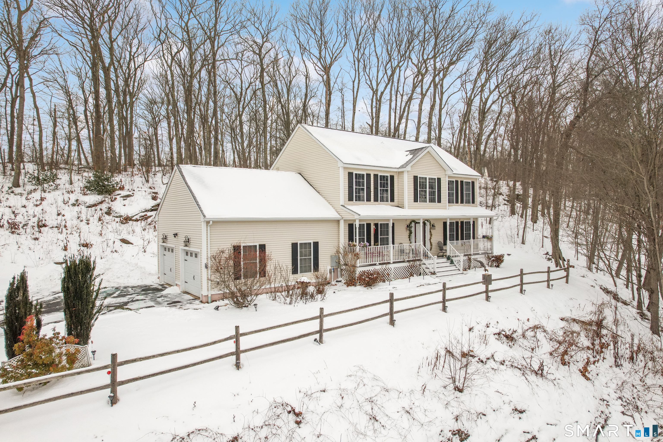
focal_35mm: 22
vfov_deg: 57.2
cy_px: 221
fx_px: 405
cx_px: 332
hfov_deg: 78.6
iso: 200
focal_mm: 8.38
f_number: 2.8
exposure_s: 1/640
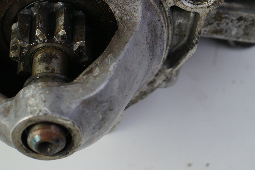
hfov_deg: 14.5
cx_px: 80
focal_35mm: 141
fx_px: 999
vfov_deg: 9.7
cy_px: 27
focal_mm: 70
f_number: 8
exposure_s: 1/160
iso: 200
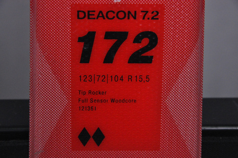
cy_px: 79
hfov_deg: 13.1
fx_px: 1040
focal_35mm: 158
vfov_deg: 8.7
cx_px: 119
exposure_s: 1/125
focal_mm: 105
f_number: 9.5
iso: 3200
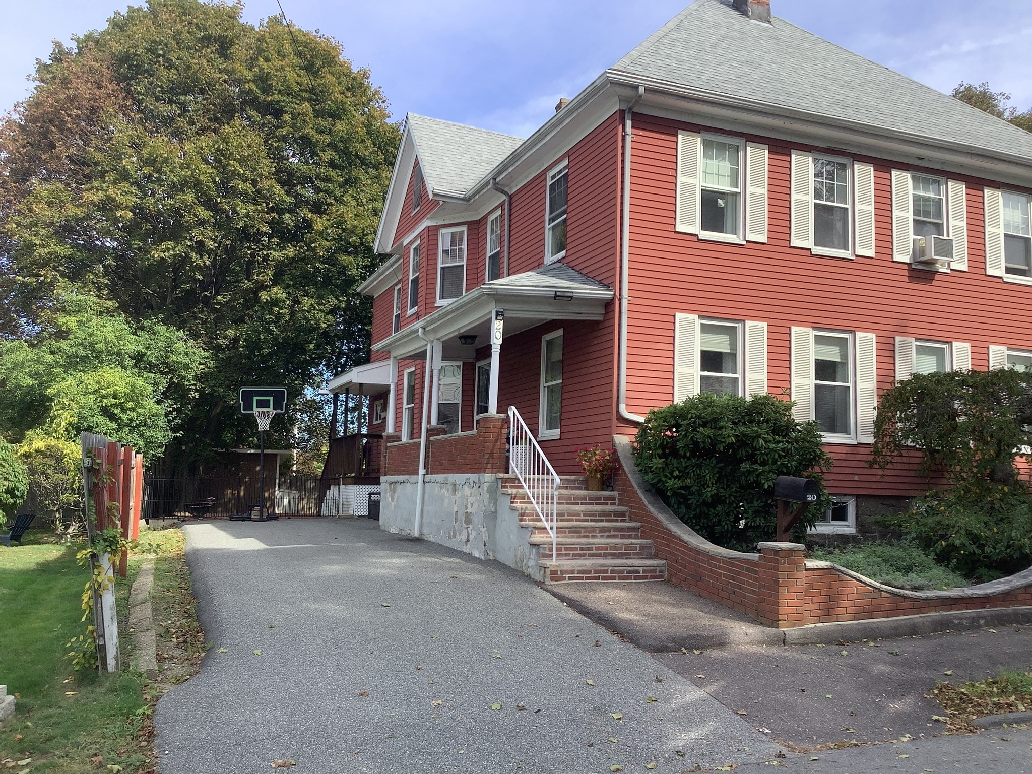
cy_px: 387
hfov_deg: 58.4
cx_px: 516
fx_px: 924
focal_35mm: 31
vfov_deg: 45.4
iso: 25
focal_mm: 3.3
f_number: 2.4
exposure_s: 1/578
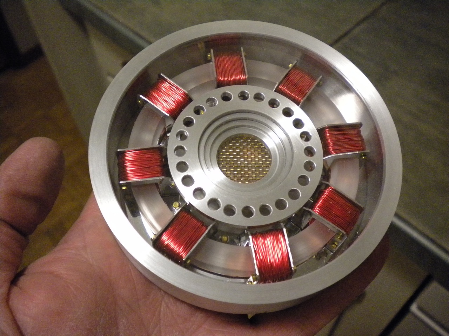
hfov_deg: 52.6
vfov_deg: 40.7
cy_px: 168
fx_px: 454
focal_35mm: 35
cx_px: 224
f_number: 3.1
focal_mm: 6.3
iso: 800
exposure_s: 1/58
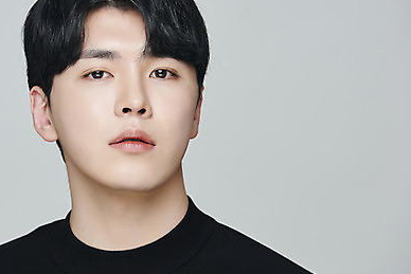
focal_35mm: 278
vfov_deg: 4.9
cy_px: 122
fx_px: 3175
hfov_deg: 7.4
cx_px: 118
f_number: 7.1
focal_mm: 180
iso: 64
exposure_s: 1/125
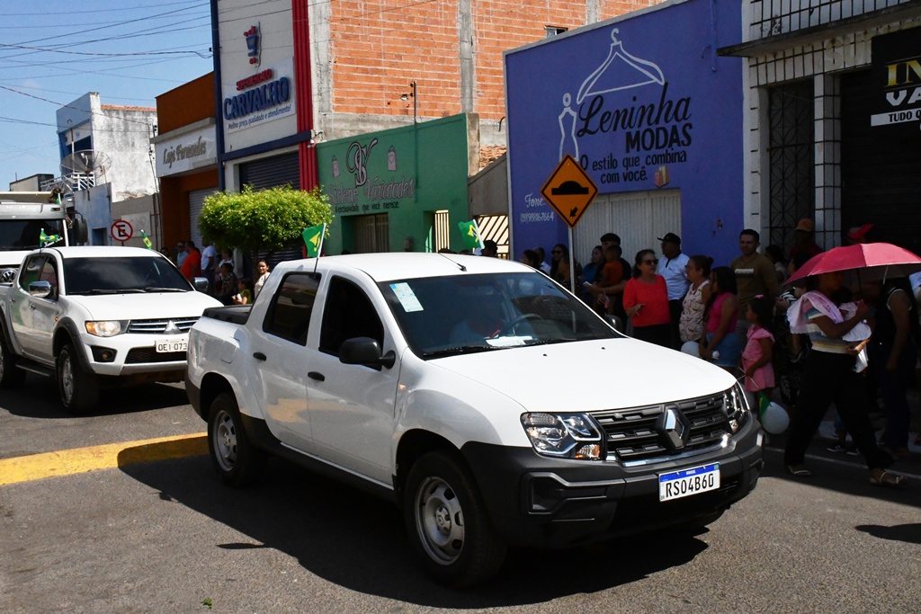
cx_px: 460
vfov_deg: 33.4
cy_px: 307
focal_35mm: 40
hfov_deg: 48.5
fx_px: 1023
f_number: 25
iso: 5000
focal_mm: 27
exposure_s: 1/2500
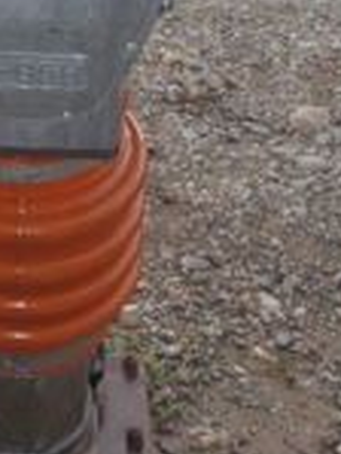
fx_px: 984
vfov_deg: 23.8
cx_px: -15
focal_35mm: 75
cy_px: -79
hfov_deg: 19.0
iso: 80
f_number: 3.5
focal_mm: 5
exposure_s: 1/60
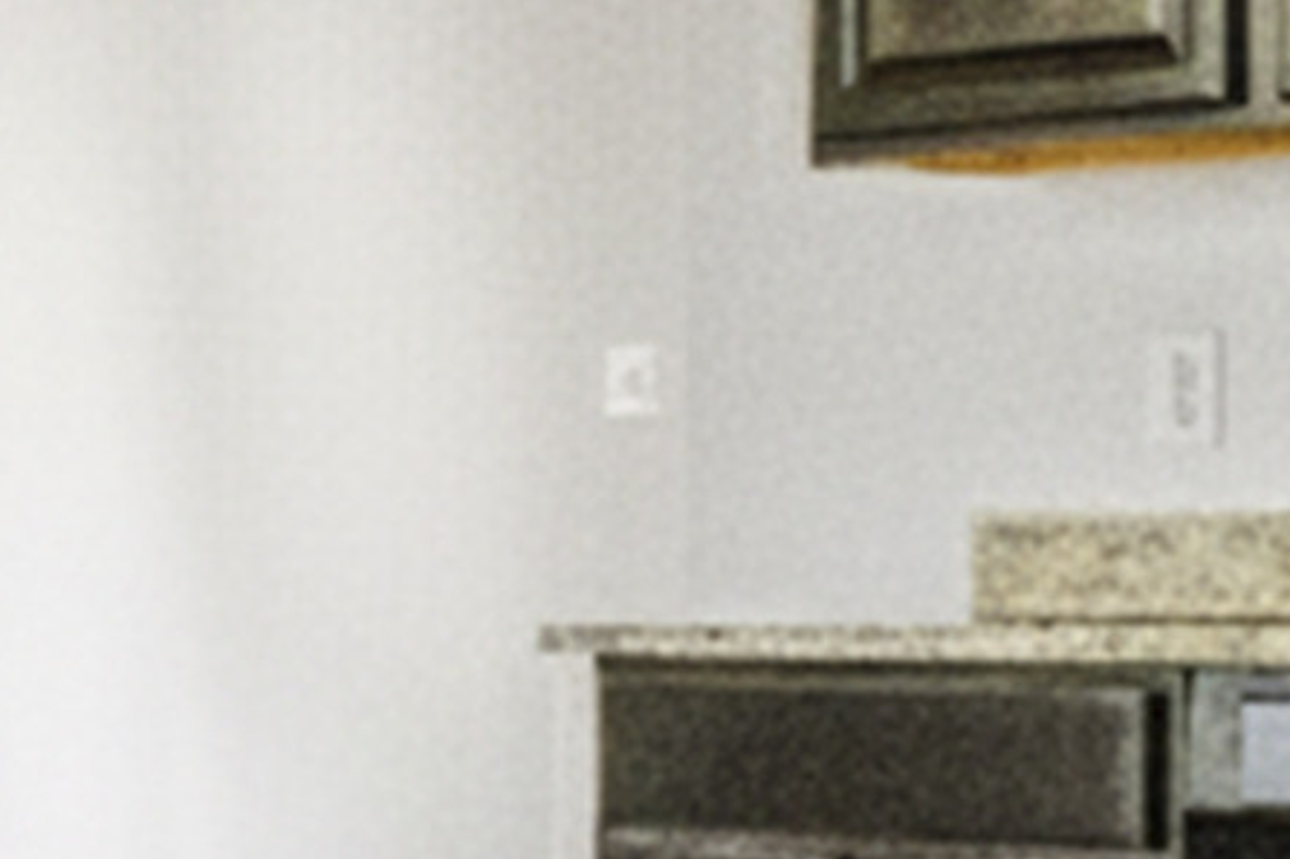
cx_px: -217
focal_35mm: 134
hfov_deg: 14.8
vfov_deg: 10.2
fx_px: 4816
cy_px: 659
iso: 800
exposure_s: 1/30
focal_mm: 13
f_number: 8
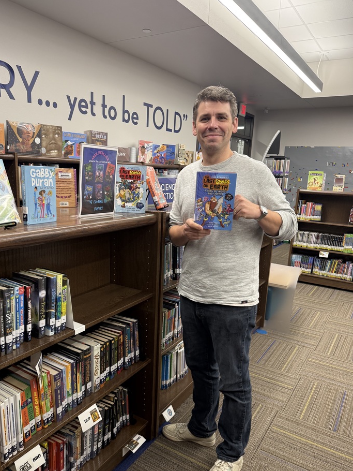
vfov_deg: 65.2
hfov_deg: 51.3
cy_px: 254
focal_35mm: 27
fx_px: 367
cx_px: 158
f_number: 1.78
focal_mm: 6.76
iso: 160
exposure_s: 1/120
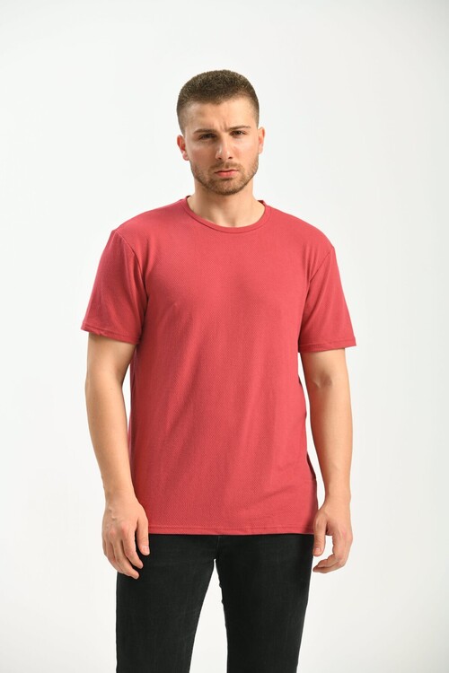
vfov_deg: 15.2
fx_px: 2525
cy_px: 336
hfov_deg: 10.2
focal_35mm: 135
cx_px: 224
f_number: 5.6
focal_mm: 135
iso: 100
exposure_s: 1/160
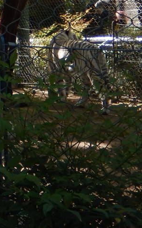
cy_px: 37
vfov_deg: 16.2
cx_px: -231
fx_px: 793
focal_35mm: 128
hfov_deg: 9.0
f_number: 4
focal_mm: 6.5
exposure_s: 1/80
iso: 125
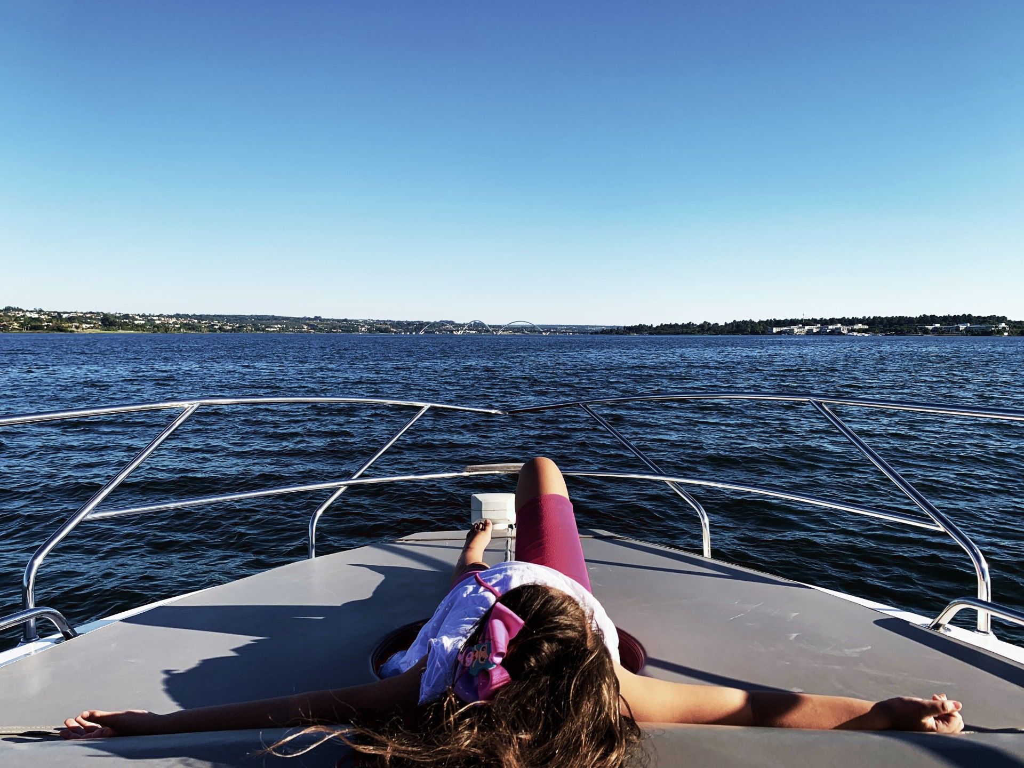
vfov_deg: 53.1
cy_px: 384
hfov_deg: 67.3
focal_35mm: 26
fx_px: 769
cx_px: 512
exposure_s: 1/1845
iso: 25
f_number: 1.8
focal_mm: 4.25
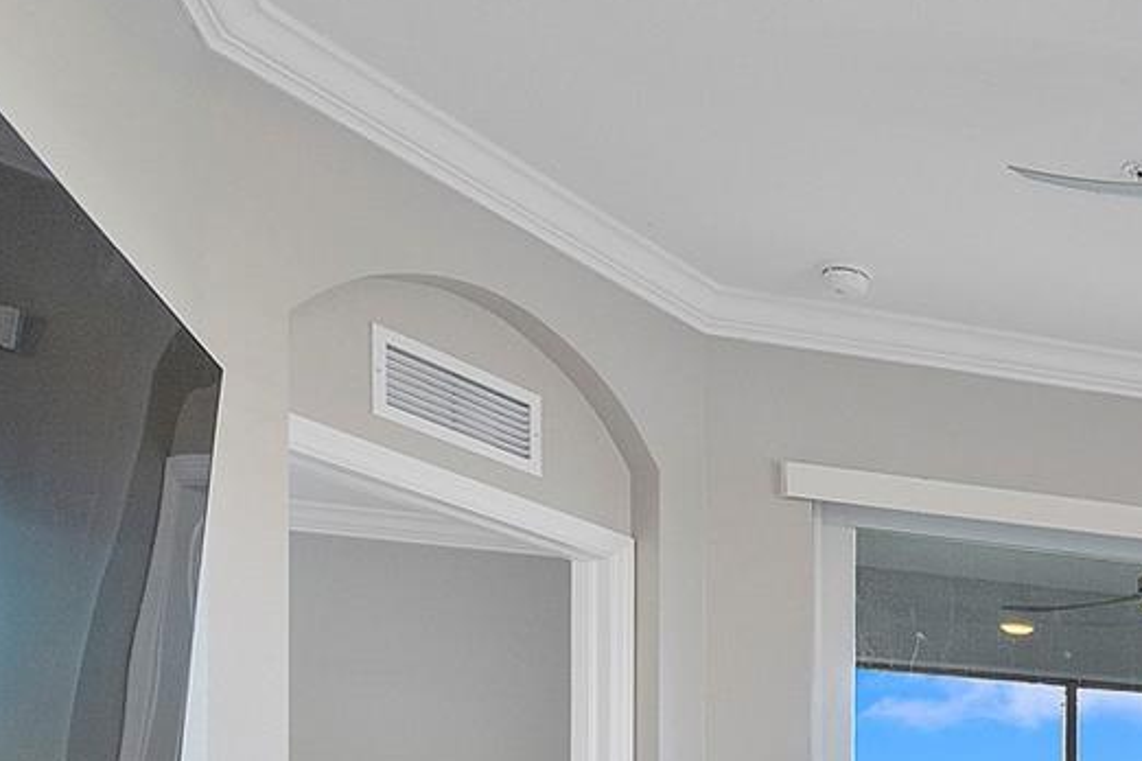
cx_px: 1453
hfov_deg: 31.2
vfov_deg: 23.6
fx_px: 1603
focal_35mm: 51
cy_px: 993
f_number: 4
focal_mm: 11
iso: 250
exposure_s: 1/40
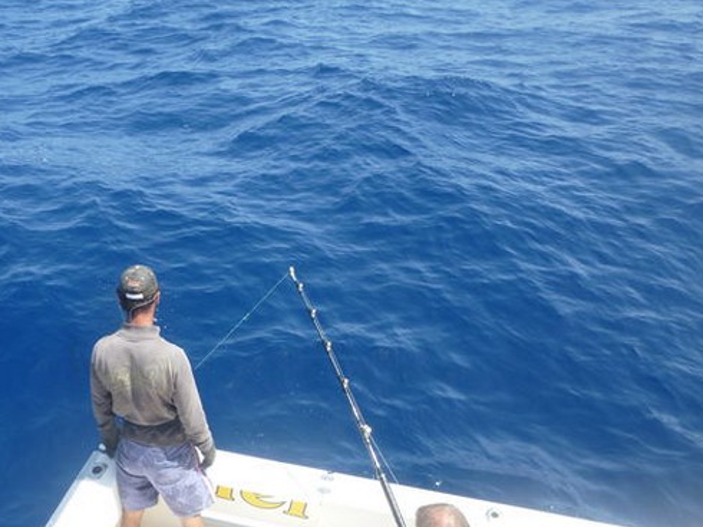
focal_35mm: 36
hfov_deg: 50.8
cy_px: 314
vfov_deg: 39.5
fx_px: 731
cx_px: 257
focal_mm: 4.9
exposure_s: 1/400
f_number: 3.3
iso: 100
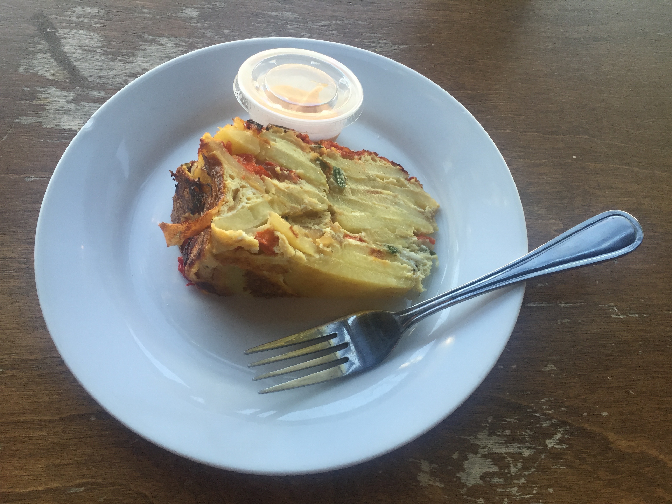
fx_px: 563
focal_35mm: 29
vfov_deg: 48.2
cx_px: 336
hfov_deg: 61.7
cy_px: 252
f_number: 2.2
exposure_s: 1/40
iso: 32
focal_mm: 4.15
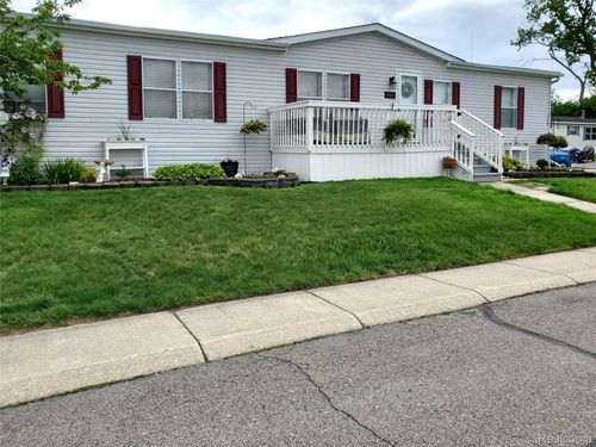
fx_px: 448
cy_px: 224
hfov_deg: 67.3
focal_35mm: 26
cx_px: 298
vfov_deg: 53.1
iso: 50
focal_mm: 4.3
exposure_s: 1/710
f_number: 2.4
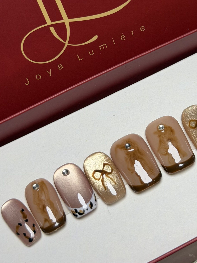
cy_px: 89
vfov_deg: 24.6
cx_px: 144
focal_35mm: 79
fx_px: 599
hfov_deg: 18.6
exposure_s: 1/50
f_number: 1.78
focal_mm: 6.76
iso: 50
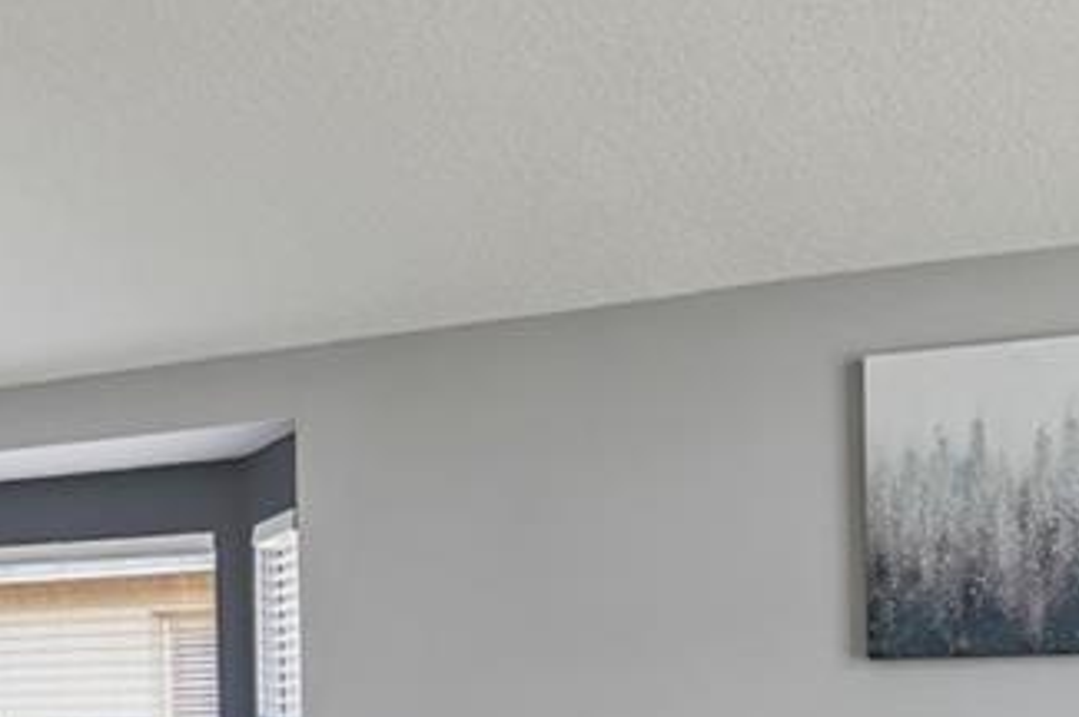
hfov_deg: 26.9
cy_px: 833
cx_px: -113
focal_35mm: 69
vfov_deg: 18.7
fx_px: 2066
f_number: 8
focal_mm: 14
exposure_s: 1/1.25
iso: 100
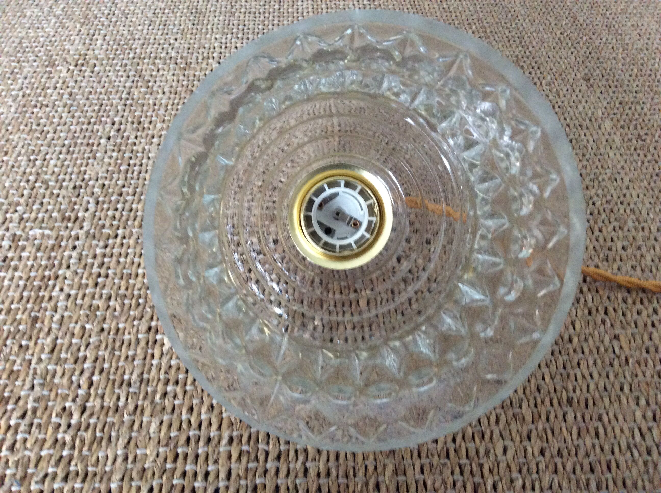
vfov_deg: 44.1
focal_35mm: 32
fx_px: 610
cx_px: 330
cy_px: 246
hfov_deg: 56.9
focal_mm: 3.3
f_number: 2.4
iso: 320
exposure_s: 1/25
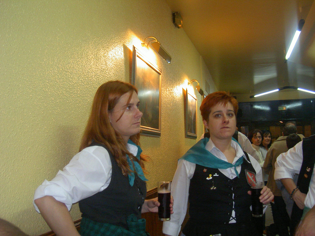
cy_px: 118
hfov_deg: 47.9
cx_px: 158
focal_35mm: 39
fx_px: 355
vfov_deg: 36.8
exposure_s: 1/59.5
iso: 100
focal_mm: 8
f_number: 2.8
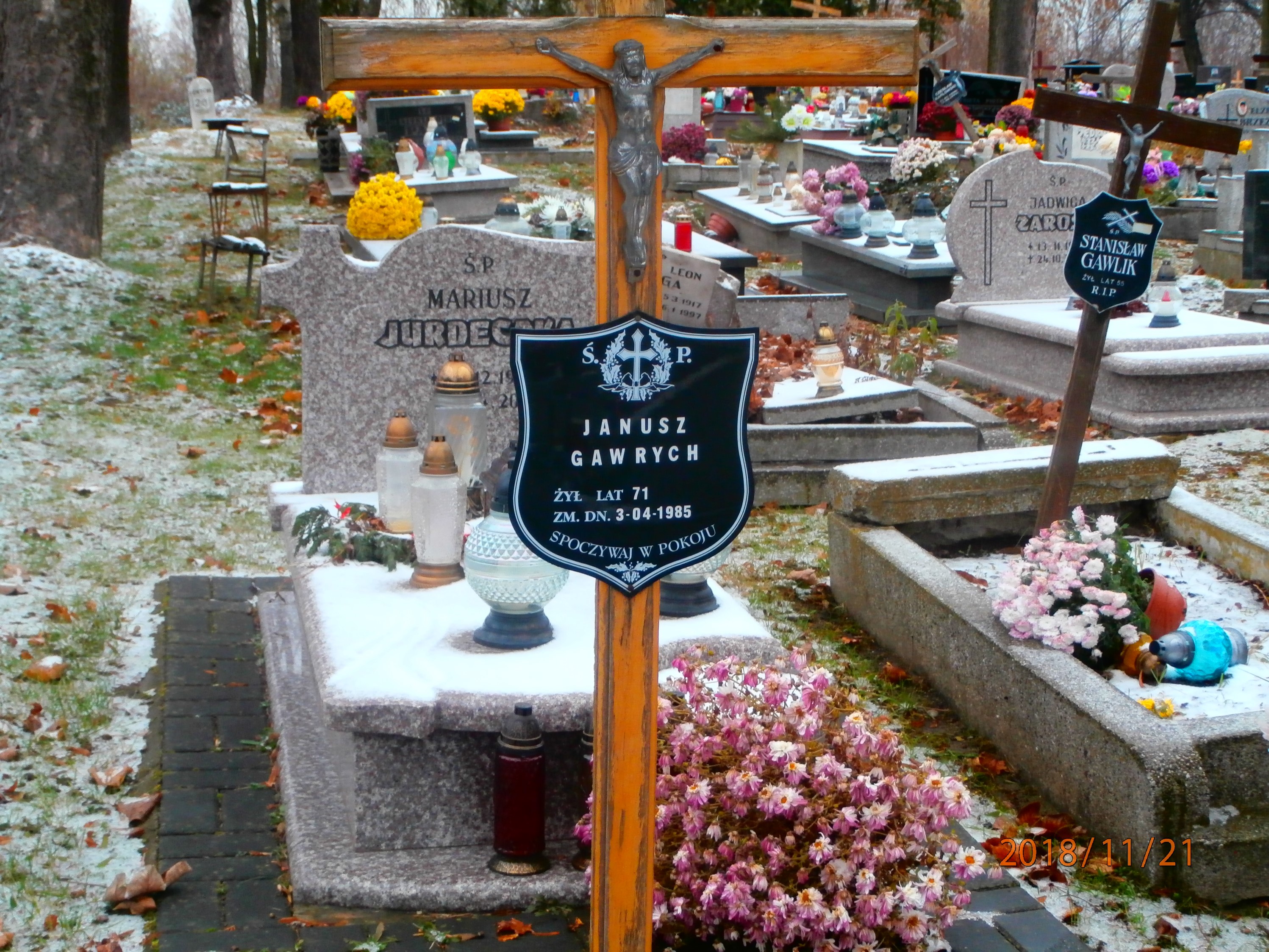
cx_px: 634
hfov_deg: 33.8
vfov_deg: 25.7
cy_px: 476
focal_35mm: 57
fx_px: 2089
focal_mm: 10.11
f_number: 4.5
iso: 200
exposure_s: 1/60
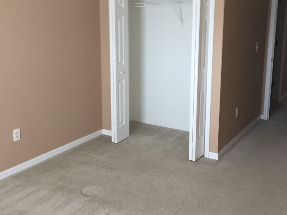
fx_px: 348
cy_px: 93
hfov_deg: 44.8
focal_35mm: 42
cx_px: 131
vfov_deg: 34.3
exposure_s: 1/30
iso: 100
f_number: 2.2
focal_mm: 4.15
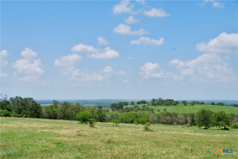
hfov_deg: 41.1
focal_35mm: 48
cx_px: 119
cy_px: 80
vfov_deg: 28.1
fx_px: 318
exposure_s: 1/320
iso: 100
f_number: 9
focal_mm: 32
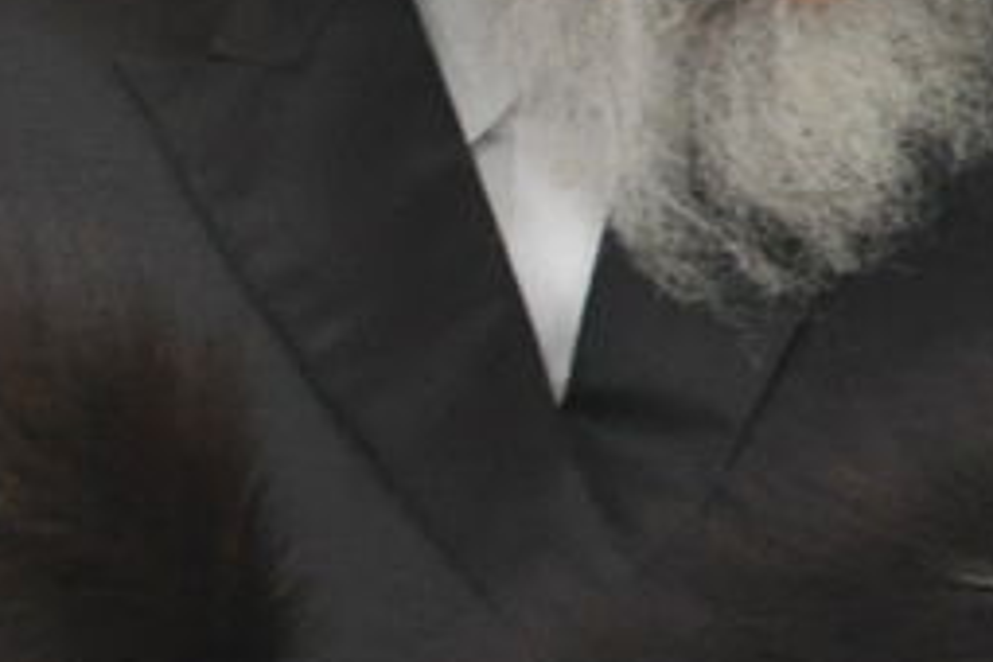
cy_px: 473
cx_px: -1616
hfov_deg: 1.1
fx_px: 49839
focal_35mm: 1807
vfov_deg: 0.8
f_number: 5.6
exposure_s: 1/50
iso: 1000
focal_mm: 220
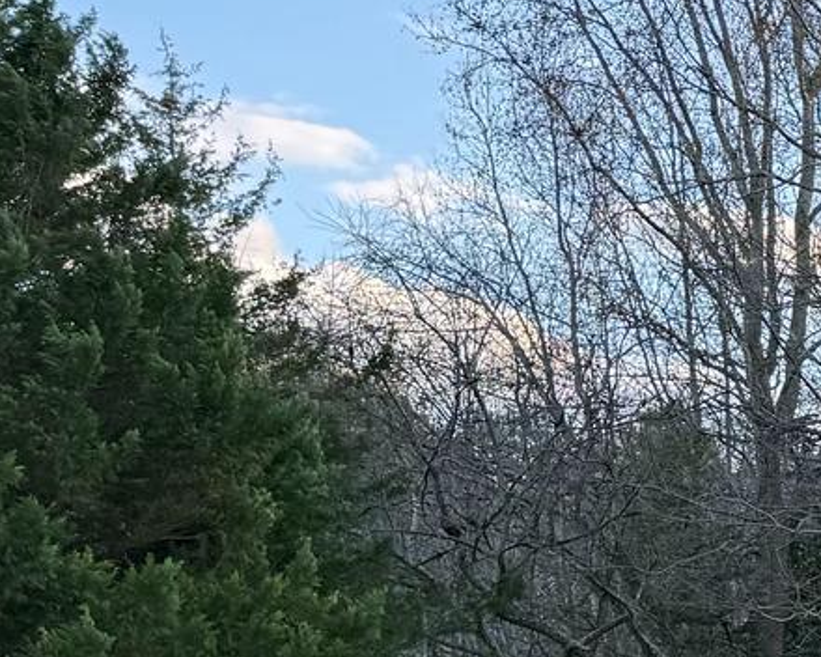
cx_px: 1717
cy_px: 806
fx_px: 2649
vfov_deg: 13.7
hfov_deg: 14.3
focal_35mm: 109
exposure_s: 1/543
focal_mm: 6.76
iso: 100
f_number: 1.78
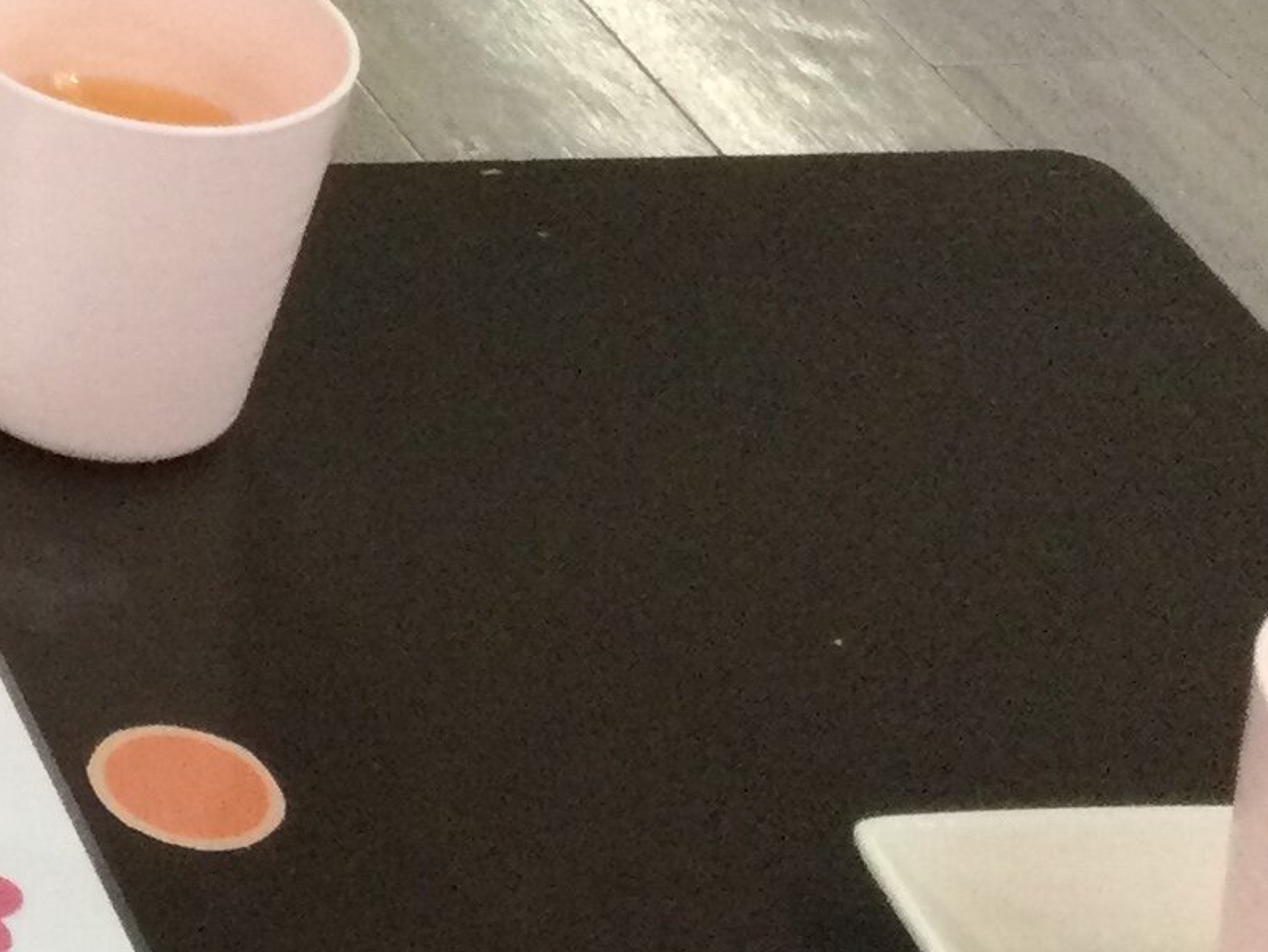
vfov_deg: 11.4
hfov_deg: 13.5
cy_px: -236
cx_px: -1168
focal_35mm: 127
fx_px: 4653
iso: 40
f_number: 2.4
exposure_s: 1/30
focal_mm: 3.3
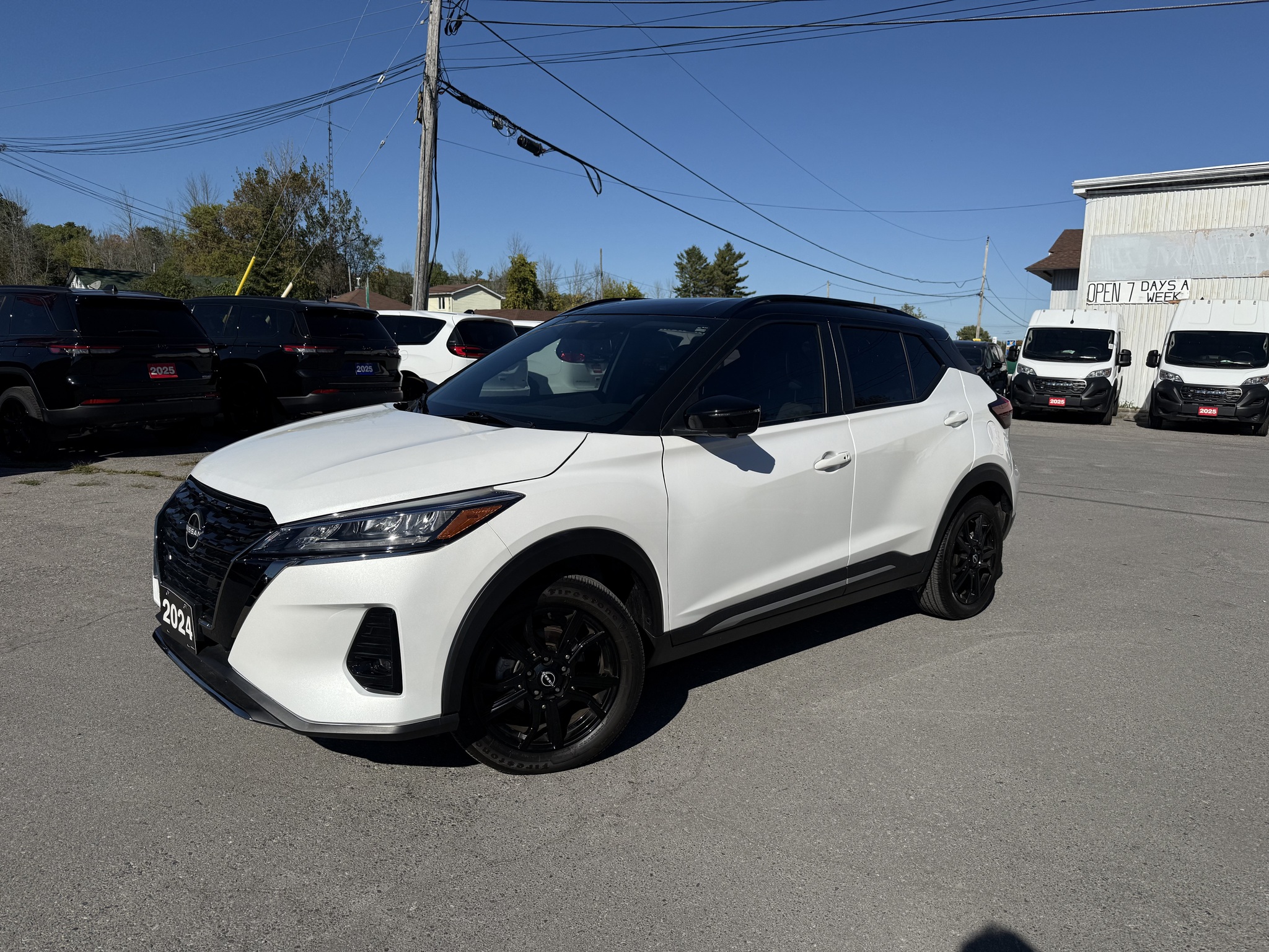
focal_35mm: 24
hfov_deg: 71.6
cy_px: 476
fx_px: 880
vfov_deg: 56.8
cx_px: 634
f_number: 1.78
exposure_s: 1/14286
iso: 80
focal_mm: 6.76
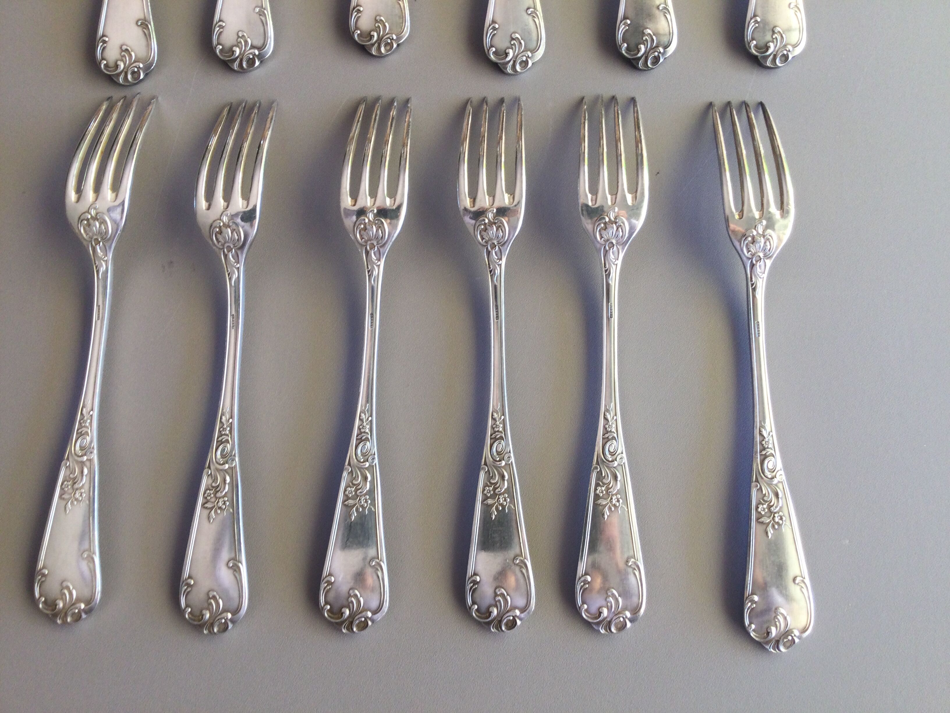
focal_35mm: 31
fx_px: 851
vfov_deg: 45.4
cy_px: 356
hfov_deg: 58.4
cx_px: 475
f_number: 2.4
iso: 32
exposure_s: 1/50
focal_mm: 3.3
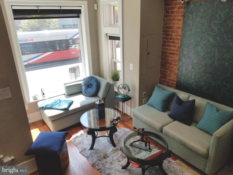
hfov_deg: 67.3
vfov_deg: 53.1
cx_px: 116
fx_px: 175
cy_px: 88
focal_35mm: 26
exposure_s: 1/386
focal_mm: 4.3
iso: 50
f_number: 1.7
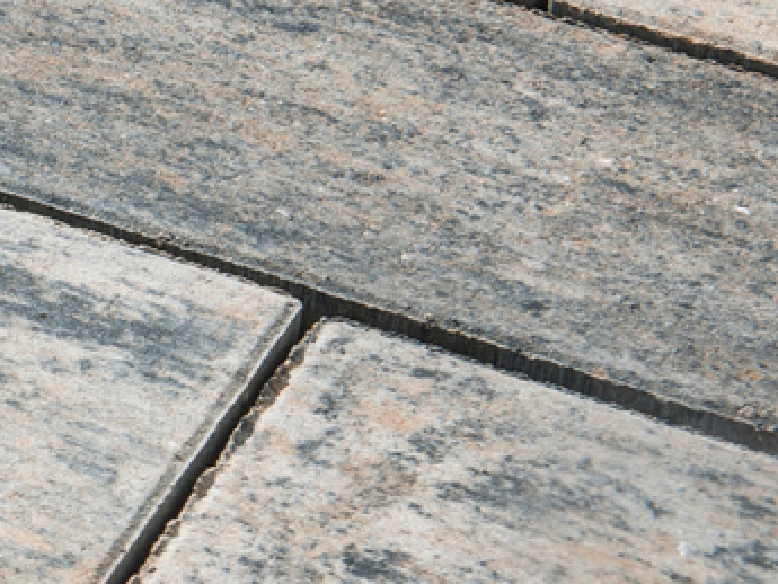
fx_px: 6250
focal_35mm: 278
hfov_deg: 6.8
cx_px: -990
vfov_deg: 5.4
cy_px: 268
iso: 100
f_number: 9
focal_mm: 52
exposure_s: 1/250
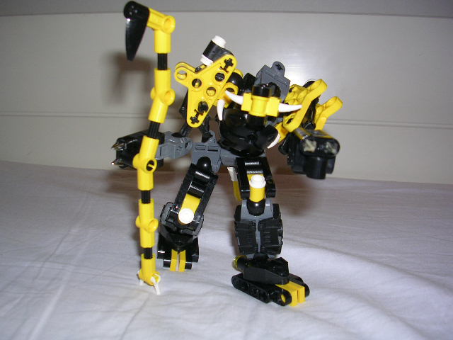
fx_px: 497
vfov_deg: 37.7
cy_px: 170
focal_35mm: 38
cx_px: 226
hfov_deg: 49.0
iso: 50
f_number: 2.8
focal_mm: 5.8
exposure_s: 1/60.1
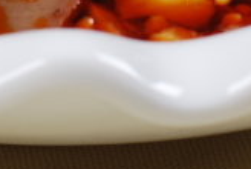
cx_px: 18
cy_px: -316
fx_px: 3262
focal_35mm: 467
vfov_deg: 2.9
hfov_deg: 4.4
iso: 100
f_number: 9
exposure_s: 1/160
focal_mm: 50
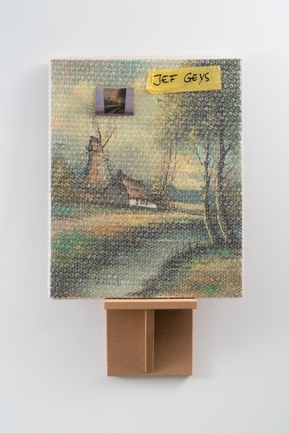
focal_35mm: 60
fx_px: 722
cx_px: 144
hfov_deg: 22.6
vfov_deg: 33.4
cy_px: 216
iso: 64
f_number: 20
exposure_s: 1/1.67
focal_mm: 60
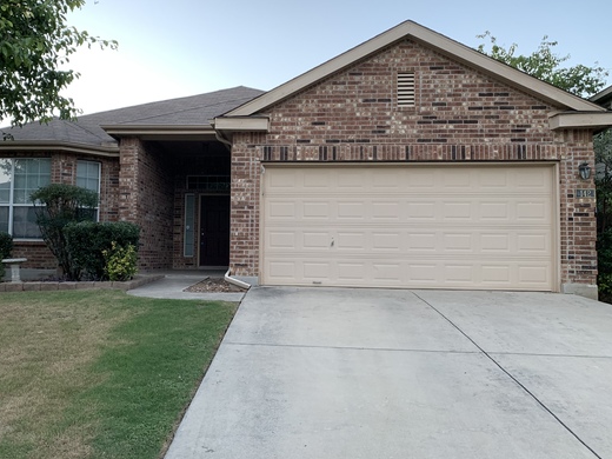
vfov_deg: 44.2
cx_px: 247
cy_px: 224
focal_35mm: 32
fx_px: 566
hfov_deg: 56.4
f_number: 1.8
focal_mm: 4.25
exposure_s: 1/70
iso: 100
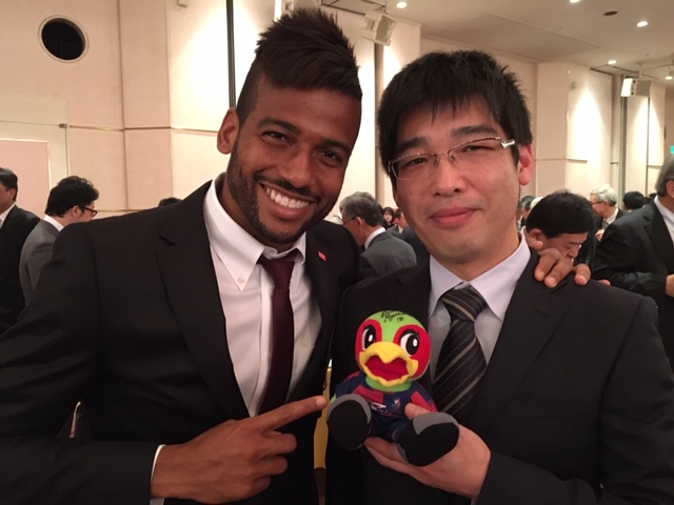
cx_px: 337
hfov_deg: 61.7
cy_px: 252
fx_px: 565
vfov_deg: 48.2
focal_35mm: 29
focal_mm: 4.15
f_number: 2.2
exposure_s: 1/15
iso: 500
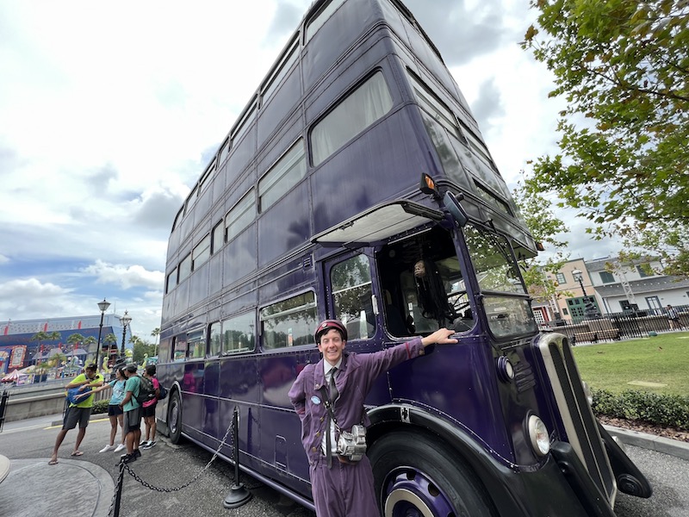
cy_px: 258
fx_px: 259
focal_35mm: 13
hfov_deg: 106.2
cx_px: 344
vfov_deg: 89.9
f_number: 1.8
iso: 32
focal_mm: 1.57
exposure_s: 1/461
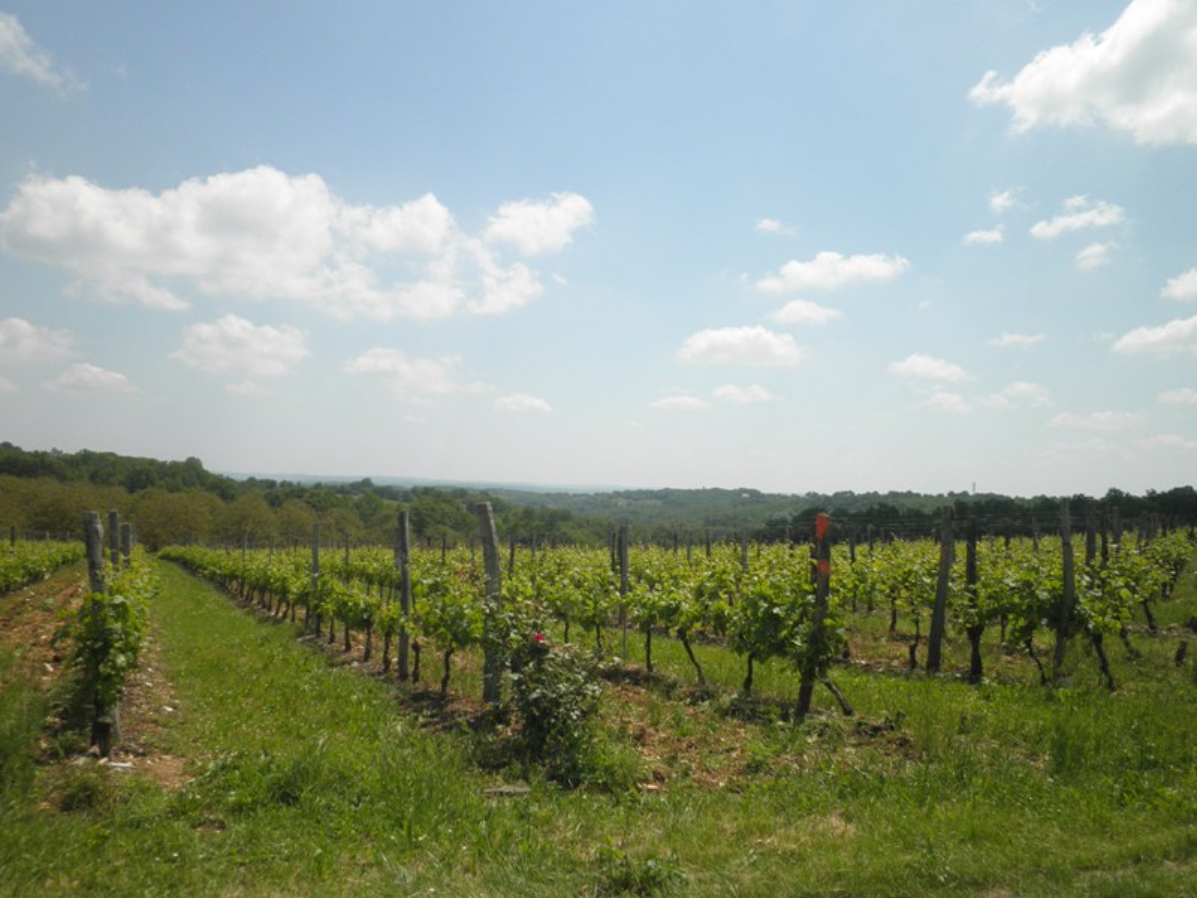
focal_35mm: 26
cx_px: 598
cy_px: 449
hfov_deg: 67.3
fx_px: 899
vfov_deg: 53.1
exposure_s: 1/250
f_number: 7.9
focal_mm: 4.7
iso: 80
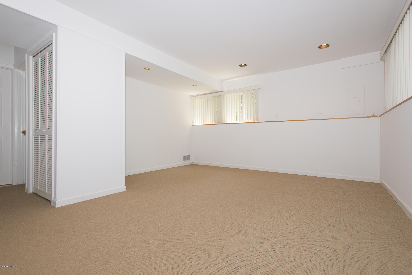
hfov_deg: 93.3
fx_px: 195
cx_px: 206
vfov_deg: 70.5
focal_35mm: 17
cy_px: 138
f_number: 8
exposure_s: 1/30
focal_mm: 17
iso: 125
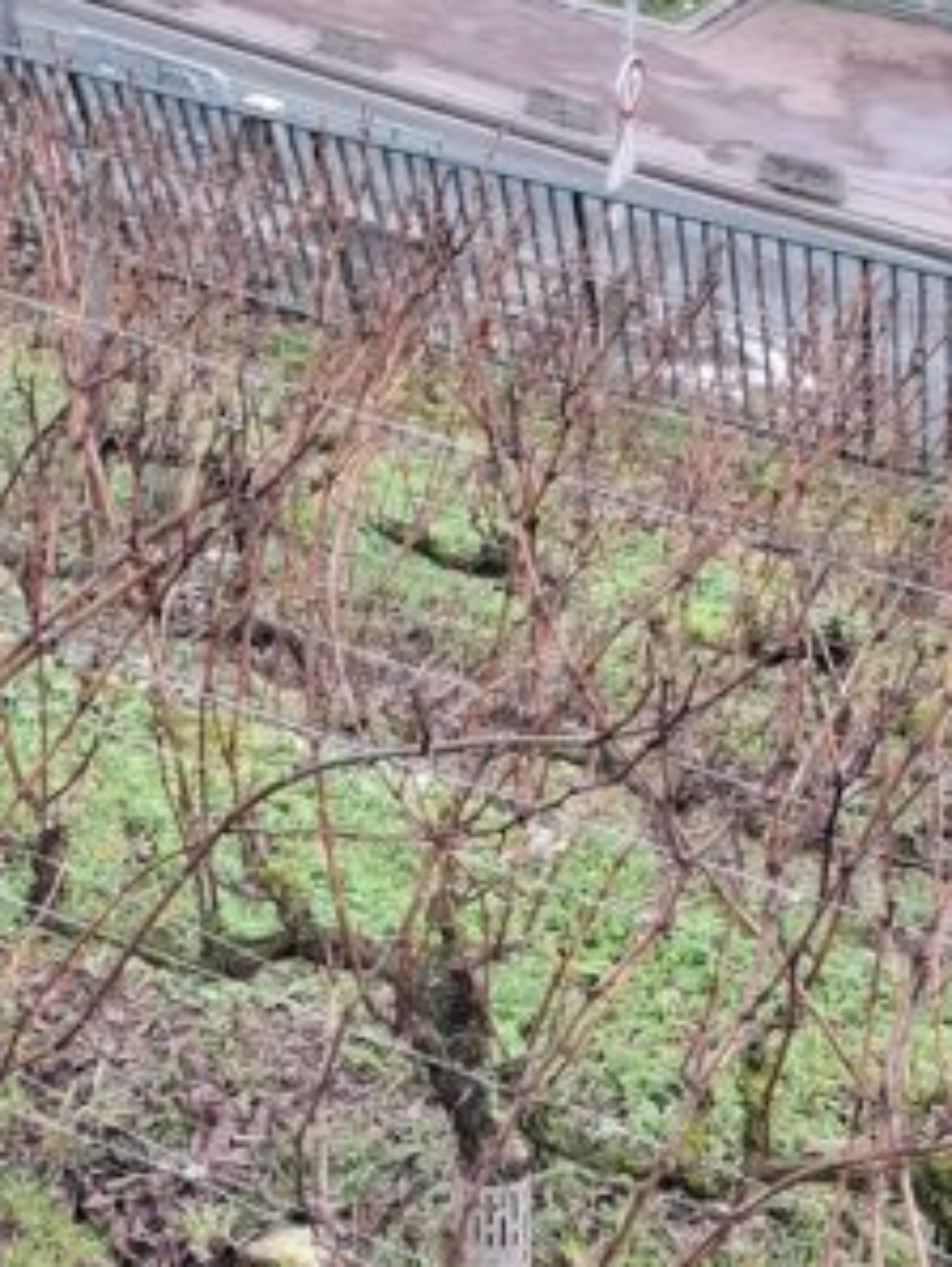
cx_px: 140
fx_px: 2893
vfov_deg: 24.6
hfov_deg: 18.5
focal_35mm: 79
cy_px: 846
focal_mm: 5.54
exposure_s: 1/100
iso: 50
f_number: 1.8
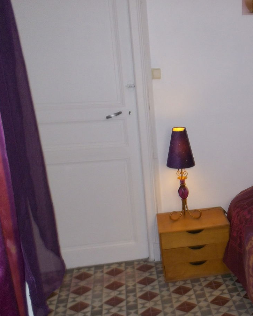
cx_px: 255
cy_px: 193
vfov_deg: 37.2
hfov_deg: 28.3
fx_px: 468
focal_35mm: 50
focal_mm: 4.1
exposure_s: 1/30
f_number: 3.3
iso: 80
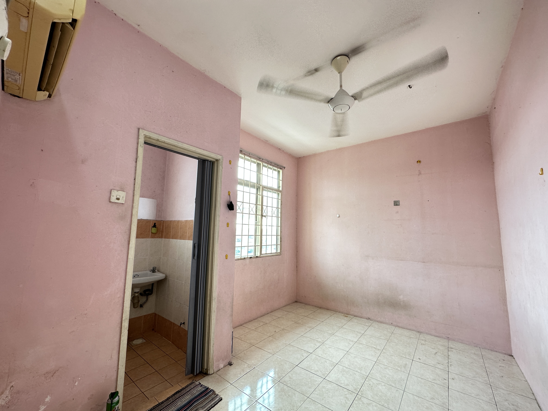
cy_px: 206
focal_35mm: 14
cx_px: 274
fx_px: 222
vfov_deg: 85.7
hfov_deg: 102.1
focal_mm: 2.22
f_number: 2.2
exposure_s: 1/100
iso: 125
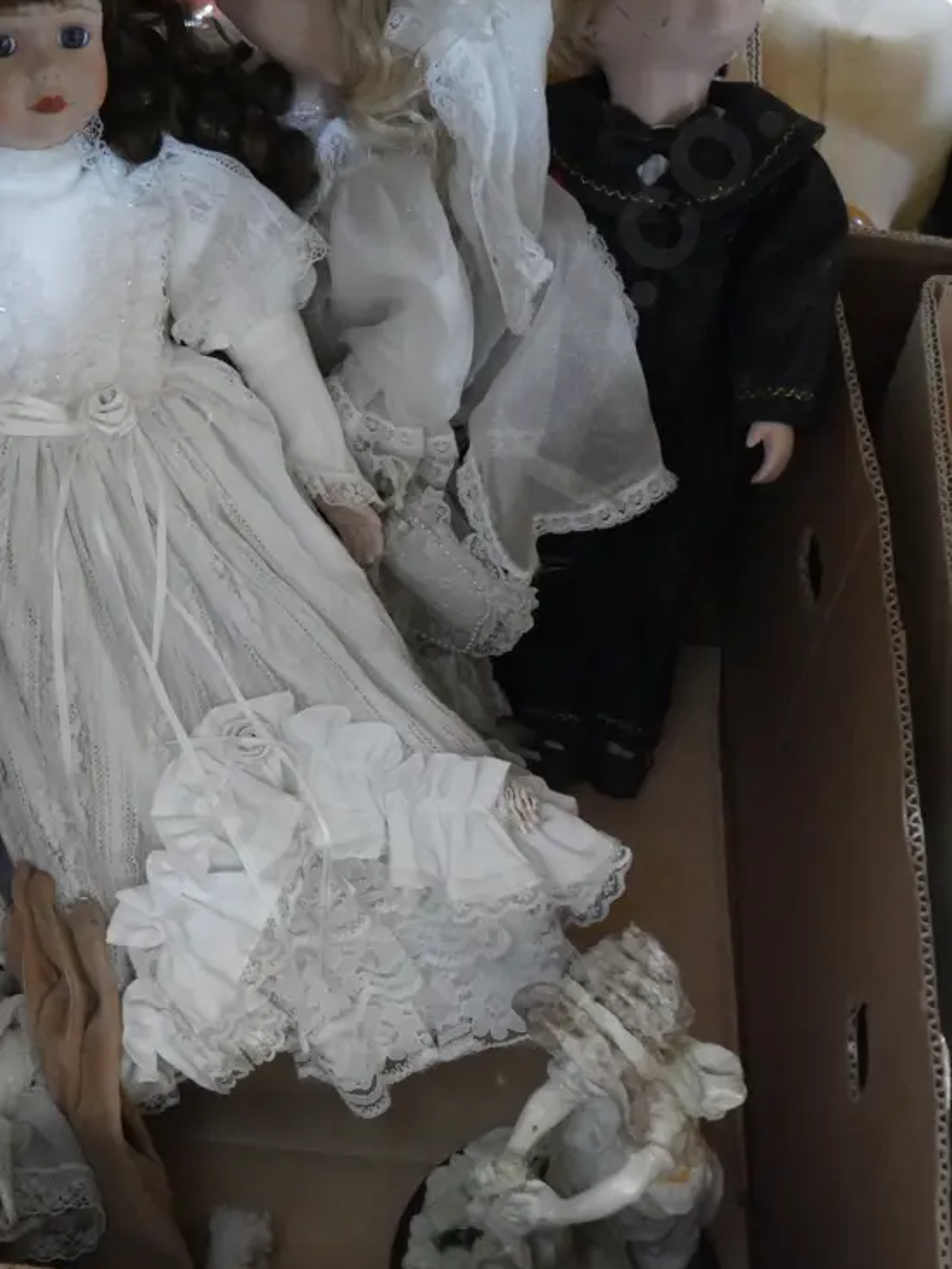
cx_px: 326
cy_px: 669
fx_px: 1942
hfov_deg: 27.4
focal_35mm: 53
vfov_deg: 36.1
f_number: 4.1
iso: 3200
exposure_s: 1/25
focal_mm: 19
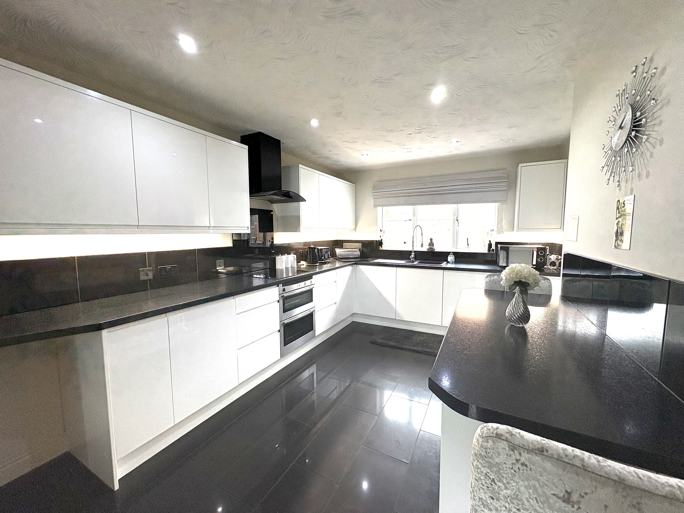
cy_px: 256
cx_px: 342
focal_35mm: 14
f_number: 2.2
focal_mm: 2.22
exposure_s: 1/100
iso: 200
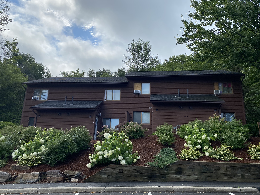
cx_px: 130
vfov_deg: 53.1
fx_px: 195
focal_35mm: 26
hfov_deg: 67.3
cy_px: 98
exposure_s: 1/3300
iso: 32
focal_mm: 4.25
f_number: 1.8
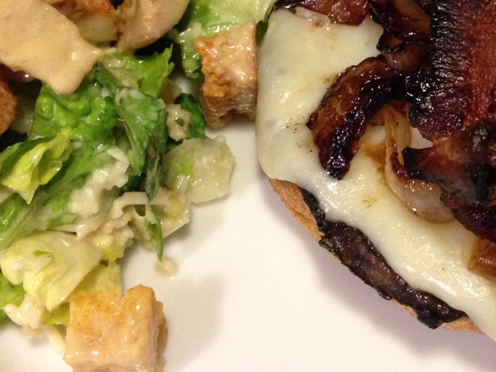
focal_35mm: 67
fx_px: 960
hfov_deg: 28.4
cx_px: 385
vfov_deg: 21.4
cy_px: 29
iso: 400
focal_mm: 4.12
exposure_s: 1/20
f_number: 2.4
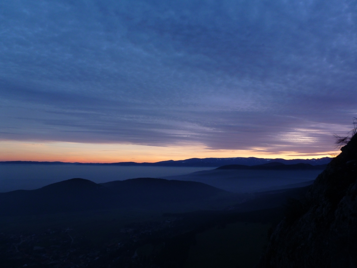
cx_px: 178
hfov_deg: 63.4
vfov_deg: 49.7
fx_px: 289
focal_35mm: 28
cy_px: 134
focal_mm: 4.9
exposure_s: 1/50
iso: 100
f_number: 3.3
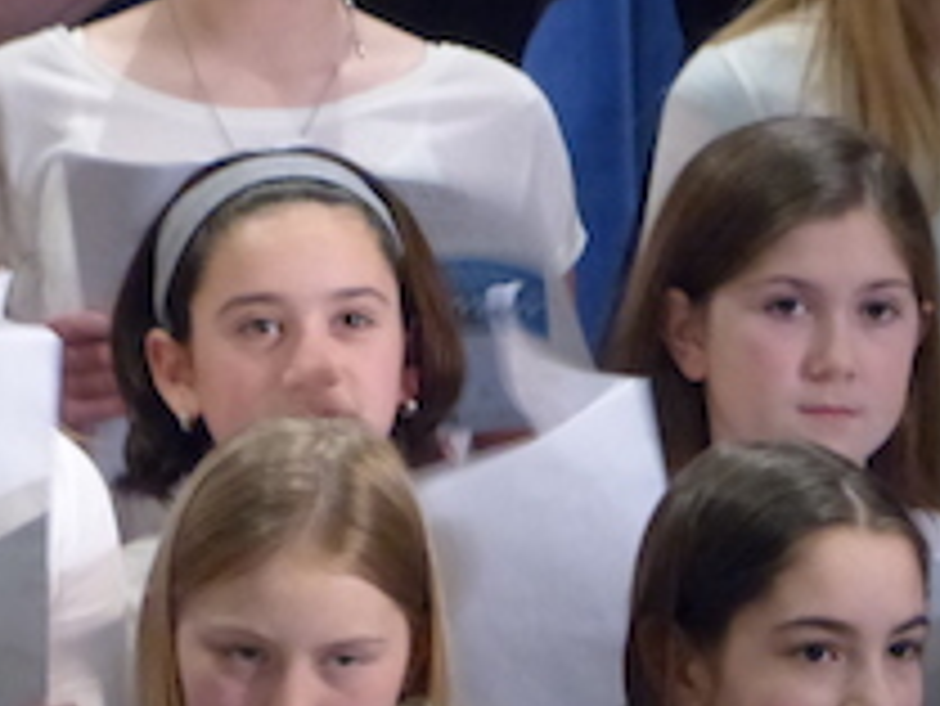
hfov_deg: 2.3
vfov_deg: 1.8
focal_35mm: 844
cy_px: 818
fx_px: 22932
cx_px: 83
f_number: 2.8
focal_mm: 59.5
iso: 800
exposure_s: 1/30
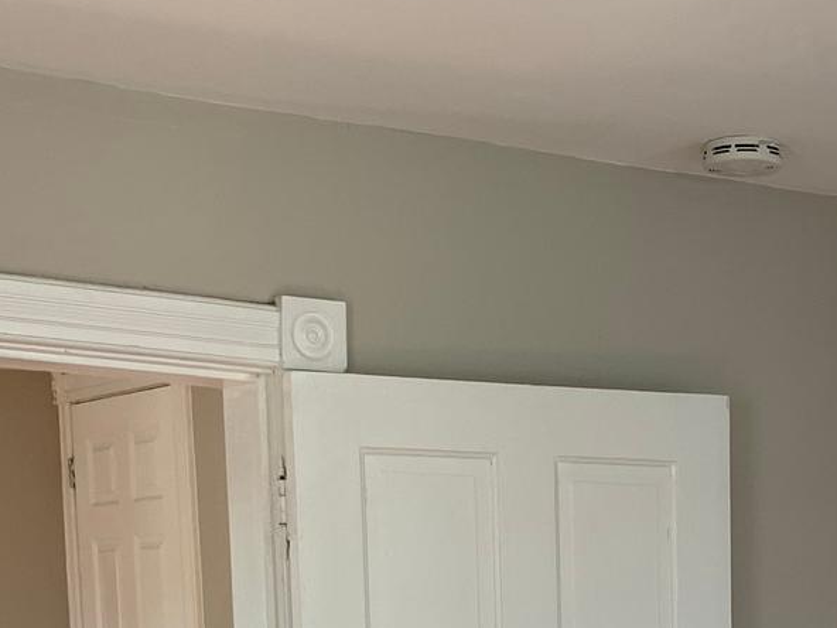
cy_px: 884
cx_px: 790
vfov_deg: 15.4
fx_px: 2176
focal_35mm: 90
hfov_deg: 21.2
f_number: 1.8
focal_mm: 4.25
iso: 50
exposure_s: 1/120
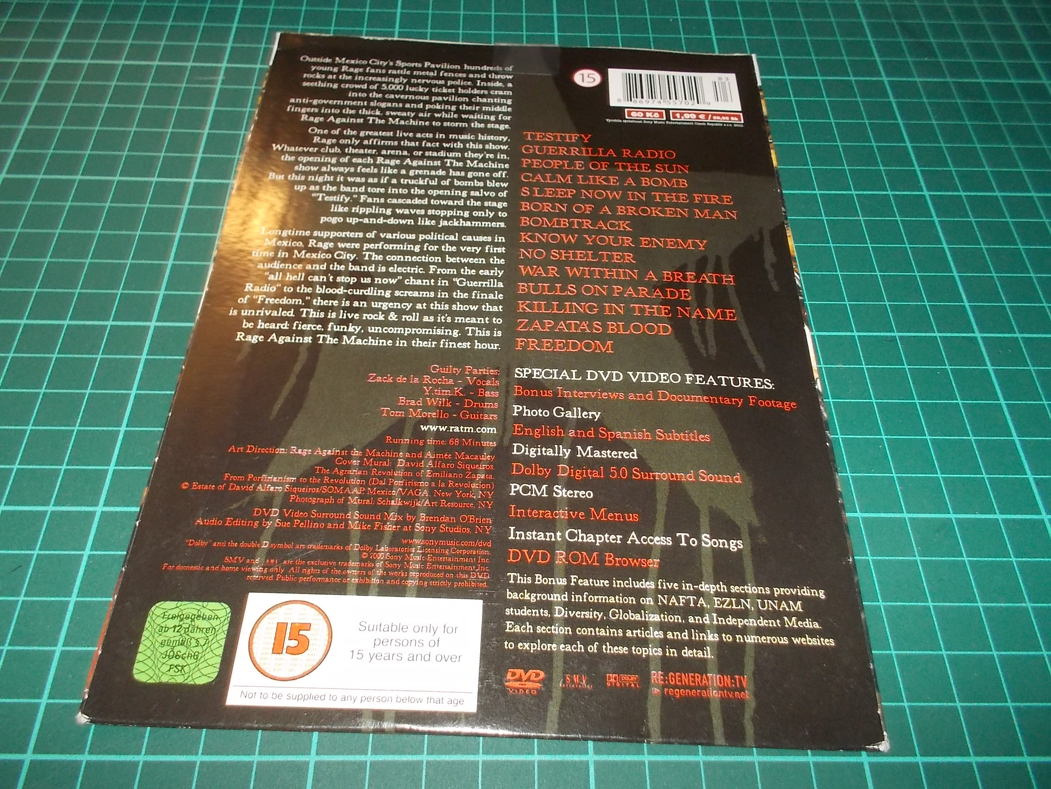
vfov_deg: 48.2
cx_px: 526
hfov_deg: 61.7
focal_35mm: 29
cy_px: 394
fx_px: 880
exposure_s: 1/30
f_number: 3.3
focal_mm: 4.1
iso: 200
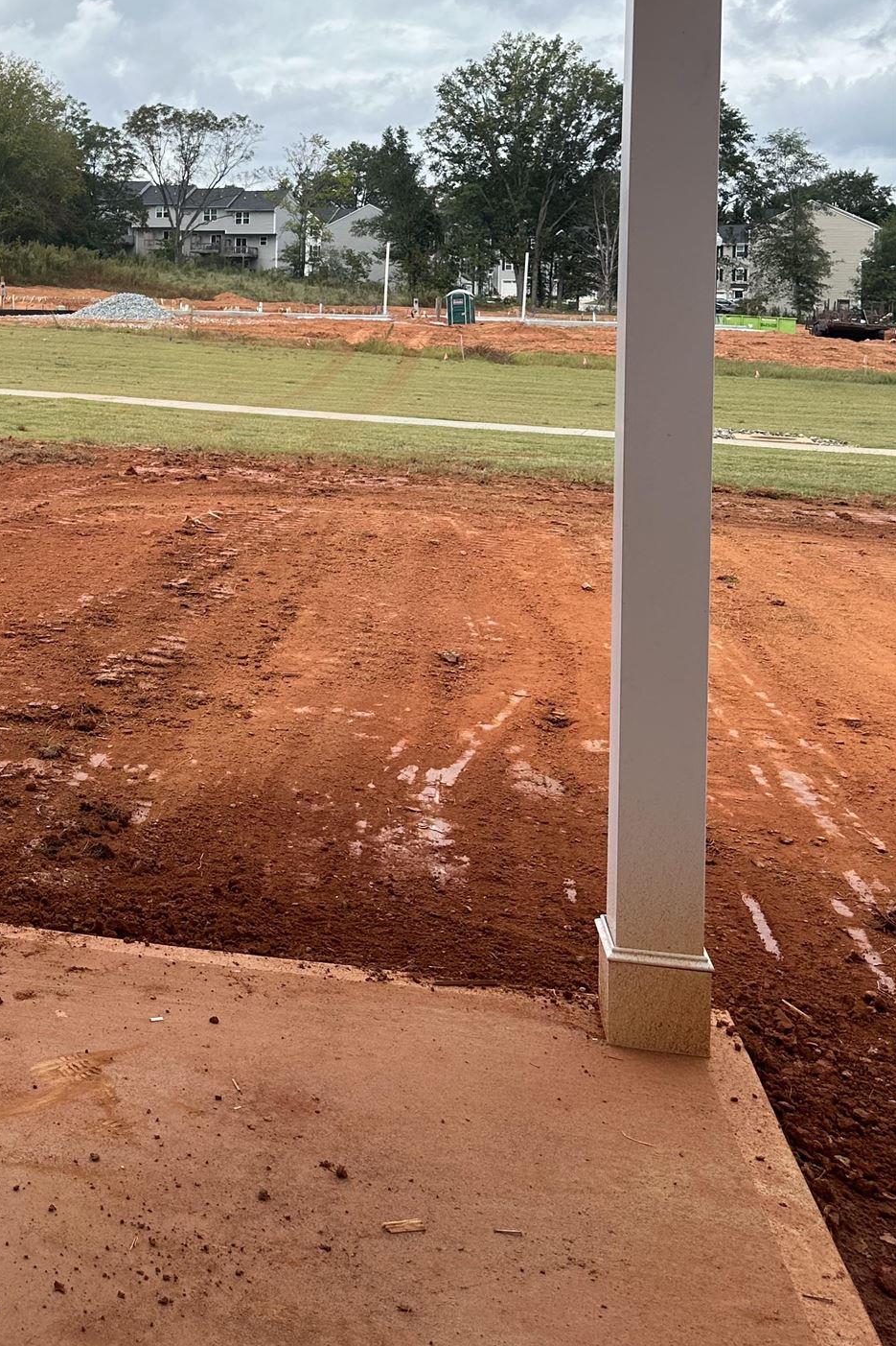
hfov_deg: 31.0
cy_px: 288
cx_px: 71
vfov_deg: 45.3
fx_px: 1531
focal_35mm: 41
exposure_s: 1/1880
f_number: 1.78
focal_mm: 6.86
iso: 80
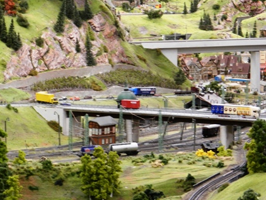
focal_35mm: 138
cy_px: 79
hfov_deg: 14.2
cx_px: 74
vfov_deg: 10.8
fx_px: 1061
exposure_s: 1/10
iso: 400
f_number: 4.9
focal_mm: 16.3
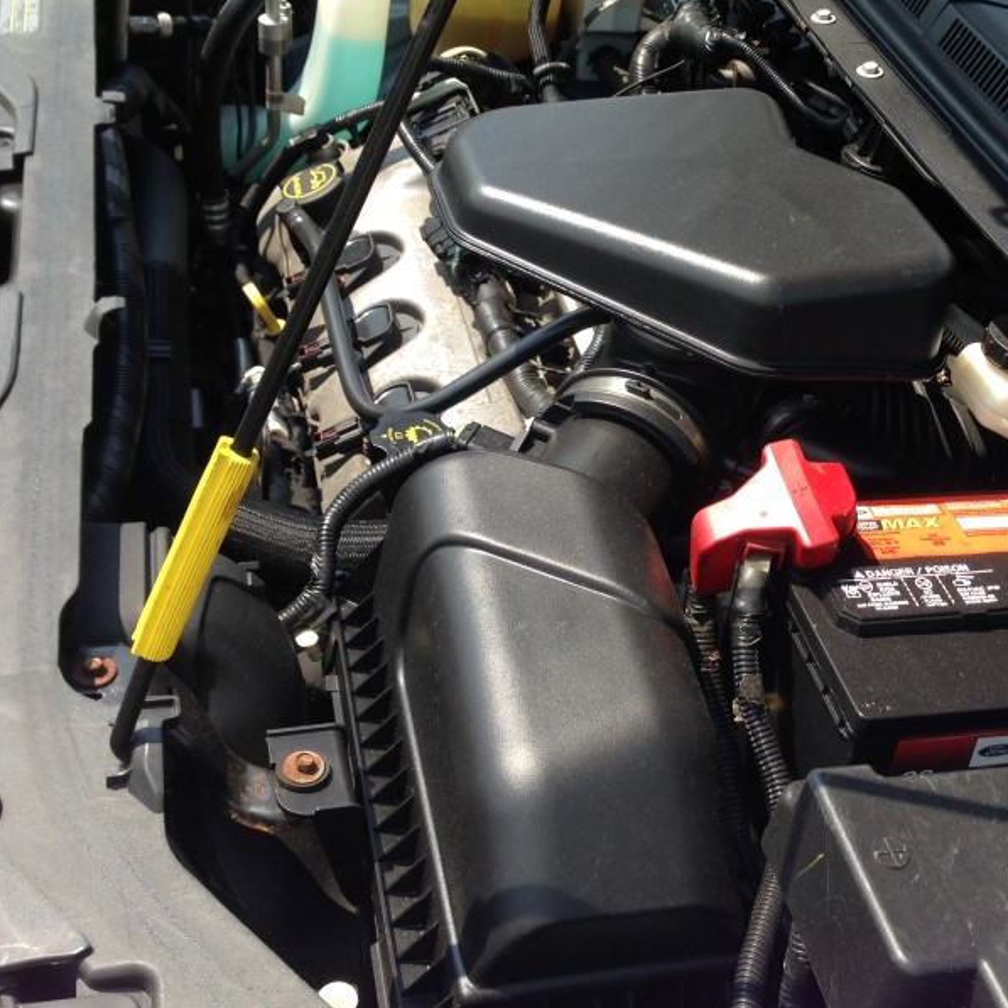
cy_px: 365
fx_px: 1647
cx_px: 684
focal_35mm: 50
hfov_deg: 33.7
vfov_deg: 33.8
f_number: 2.4
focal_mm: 4.12
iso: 50
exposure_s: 1/559
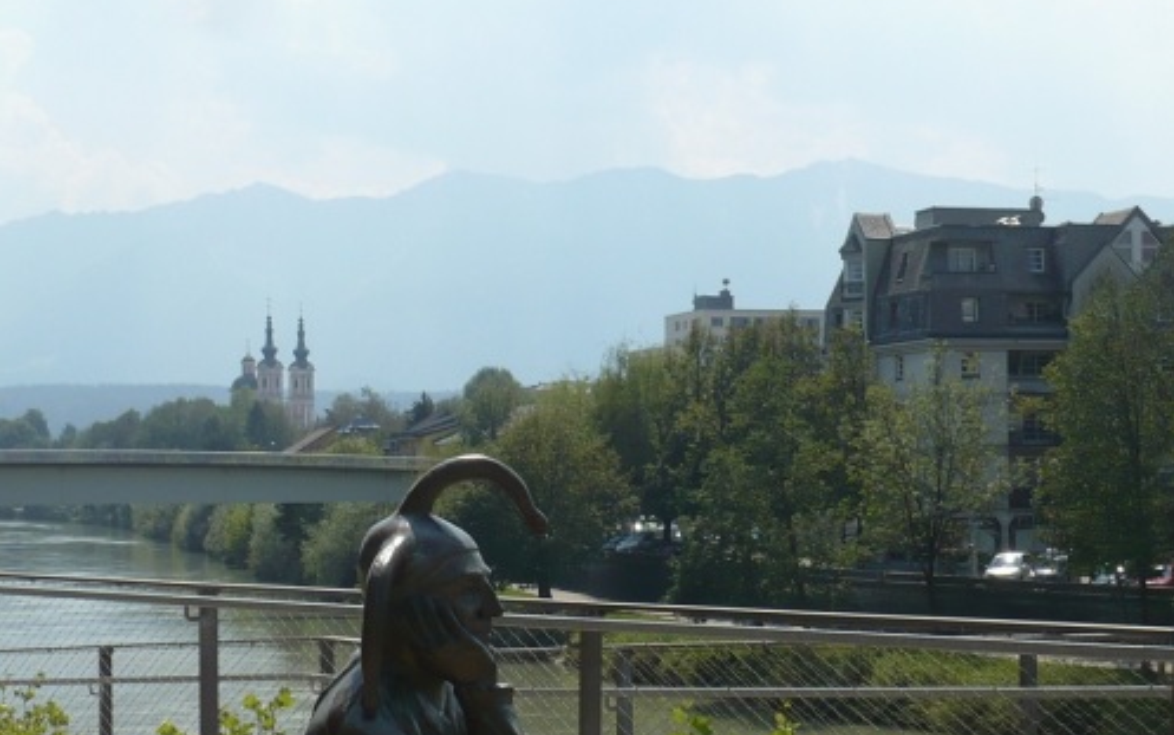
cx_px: 588
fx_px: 2560
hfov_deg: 25.8
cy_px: 415
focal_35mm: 80
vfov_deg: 16.3
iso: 100
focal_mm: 9.1
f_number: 10
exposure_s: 1/250
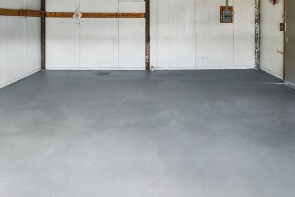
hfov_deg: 58.6
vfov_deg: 38.2
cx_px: 163
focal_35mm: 32
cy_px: 18
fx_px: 262
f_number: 8
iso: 400
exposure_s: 1/2.5
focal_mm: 13
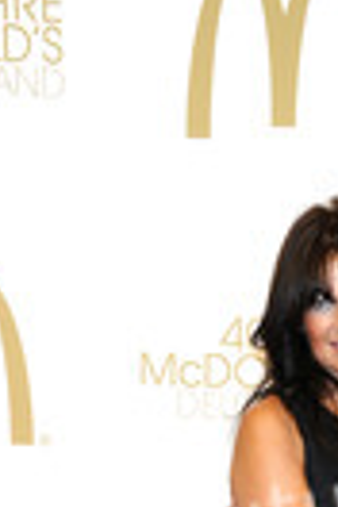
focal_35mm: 145
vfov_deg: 13.4
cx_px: 361
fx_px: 2042
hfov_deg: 9.4
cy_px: 753
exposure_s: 1/250
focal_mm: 48
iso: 800
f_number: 7.1
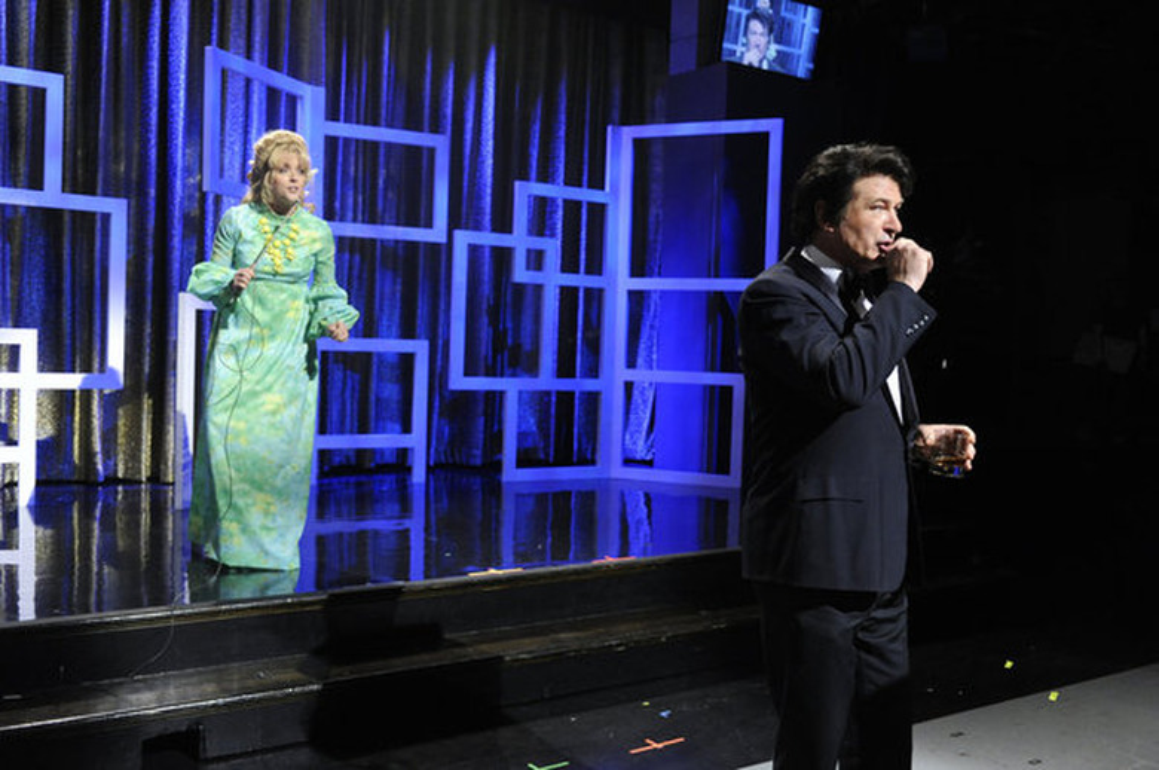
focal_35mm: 35
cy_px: 385
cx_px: 580
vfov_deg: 37.8
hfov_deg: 54.5
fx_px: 1125
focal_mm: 35
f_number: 3.2
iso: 2500
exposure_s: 1/125
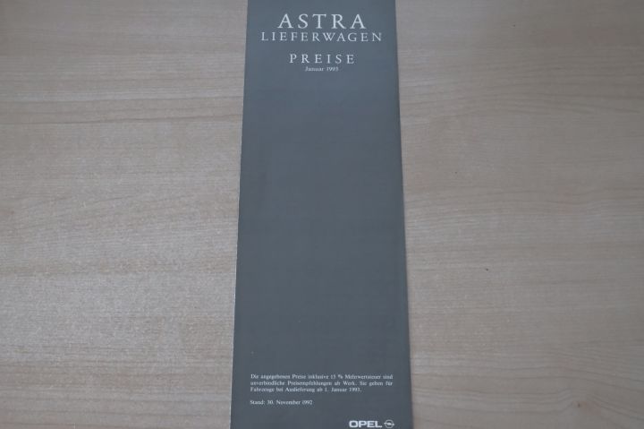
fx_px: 769
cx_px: 322
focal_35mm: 43
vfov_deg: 31.1
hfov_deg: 45.5
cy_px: 214
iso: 6400
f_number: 7.1
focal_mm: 28.9
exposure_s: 1/27
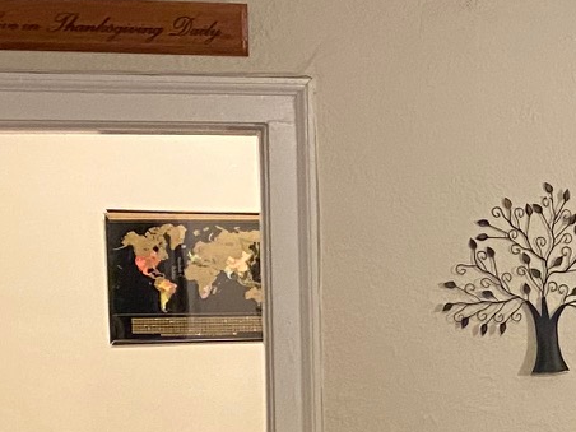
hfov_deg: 16.4
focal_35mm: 116
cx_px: 651
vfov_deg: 12.5
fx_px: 1930
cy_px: 526
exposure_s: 1/60
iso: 400
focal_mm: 4.25
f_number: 1.8
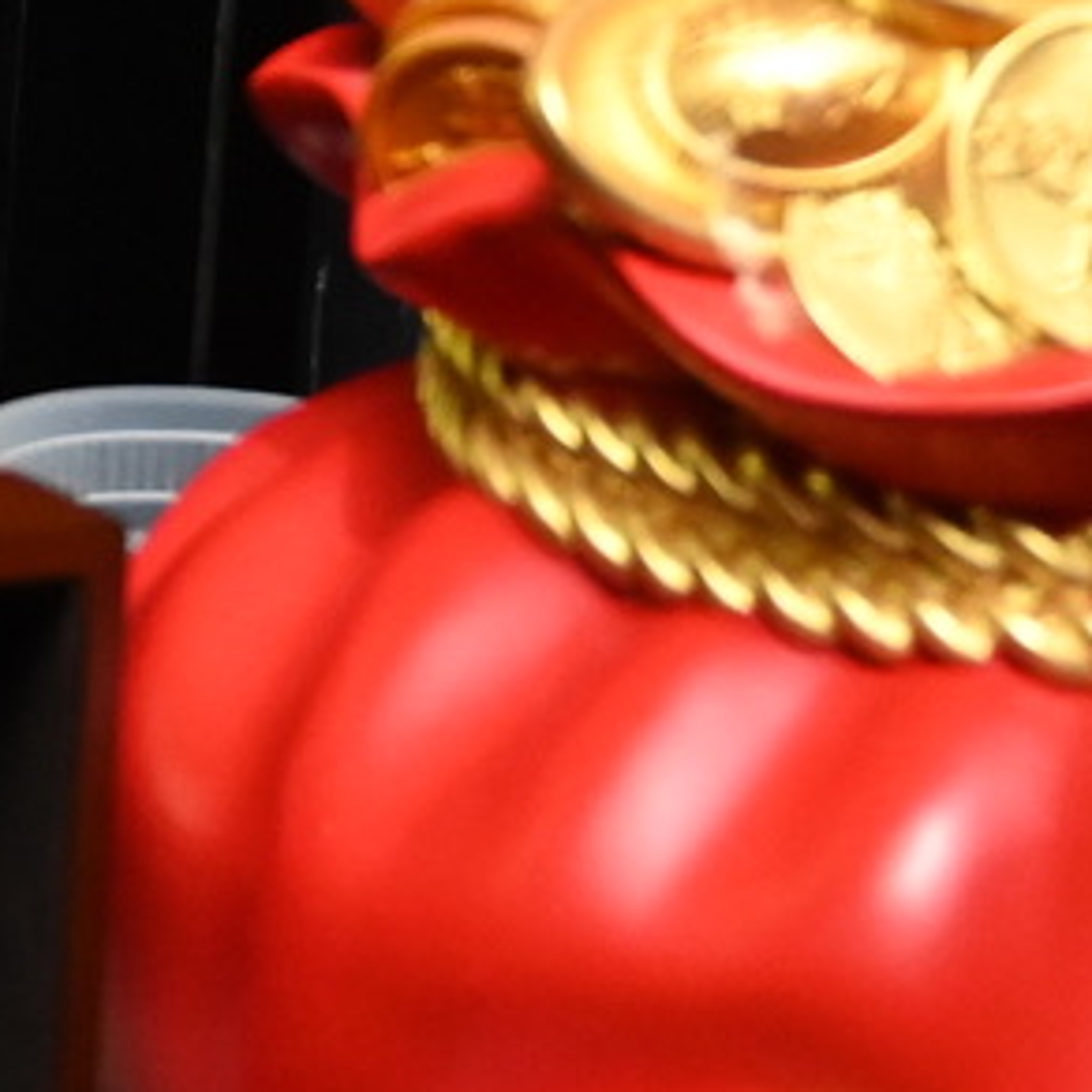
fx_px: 7424
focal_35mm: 208
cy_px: -666
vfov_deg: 8.2
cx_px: -2408
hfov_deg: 7.3
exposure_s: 1/160
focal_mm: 31
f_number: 4
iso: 3200
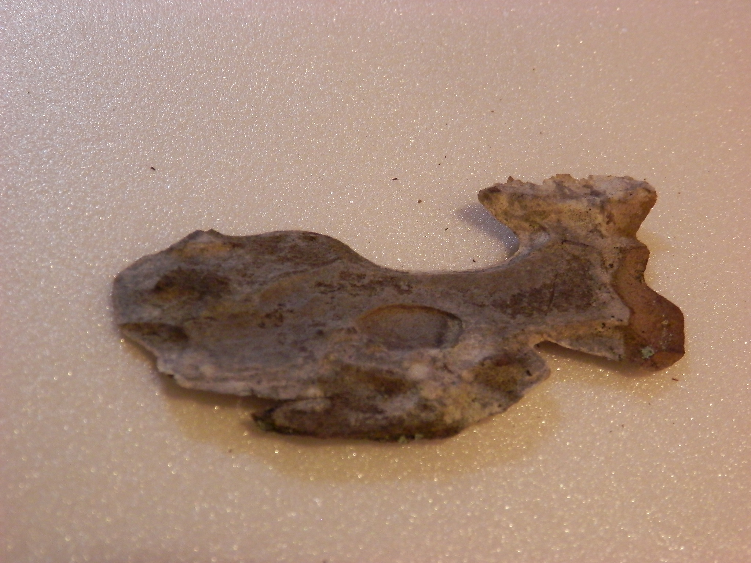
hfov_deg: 42.1
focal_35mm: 45
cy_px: 282
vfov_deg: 32.2
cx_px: 376
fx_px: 976
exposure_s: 1/10
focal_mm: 8
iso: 320
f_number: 3.8
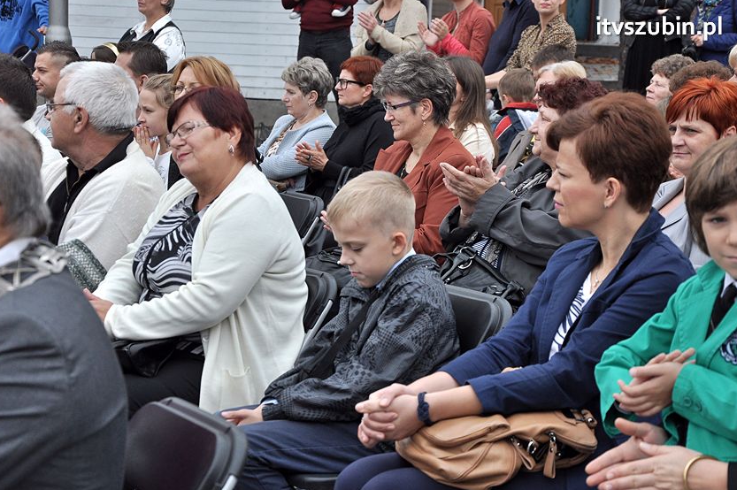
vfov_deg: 13.5
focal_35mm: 101
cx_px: 365
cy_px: 246
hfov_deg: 20.2
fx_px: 2066
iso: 500
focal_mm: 66
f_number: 6.3
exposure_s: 1/640
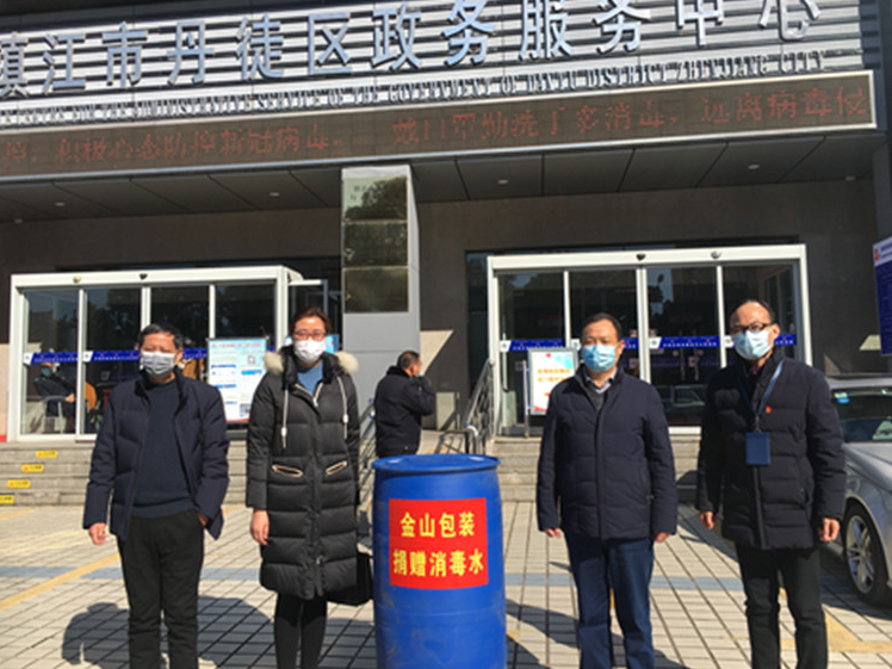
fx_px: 799
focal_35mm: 31
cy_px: 330
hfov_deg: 58.3
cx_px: 433
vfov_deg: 45.4
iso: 25
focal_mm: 4.15
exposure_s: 1/1425
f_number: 2.2
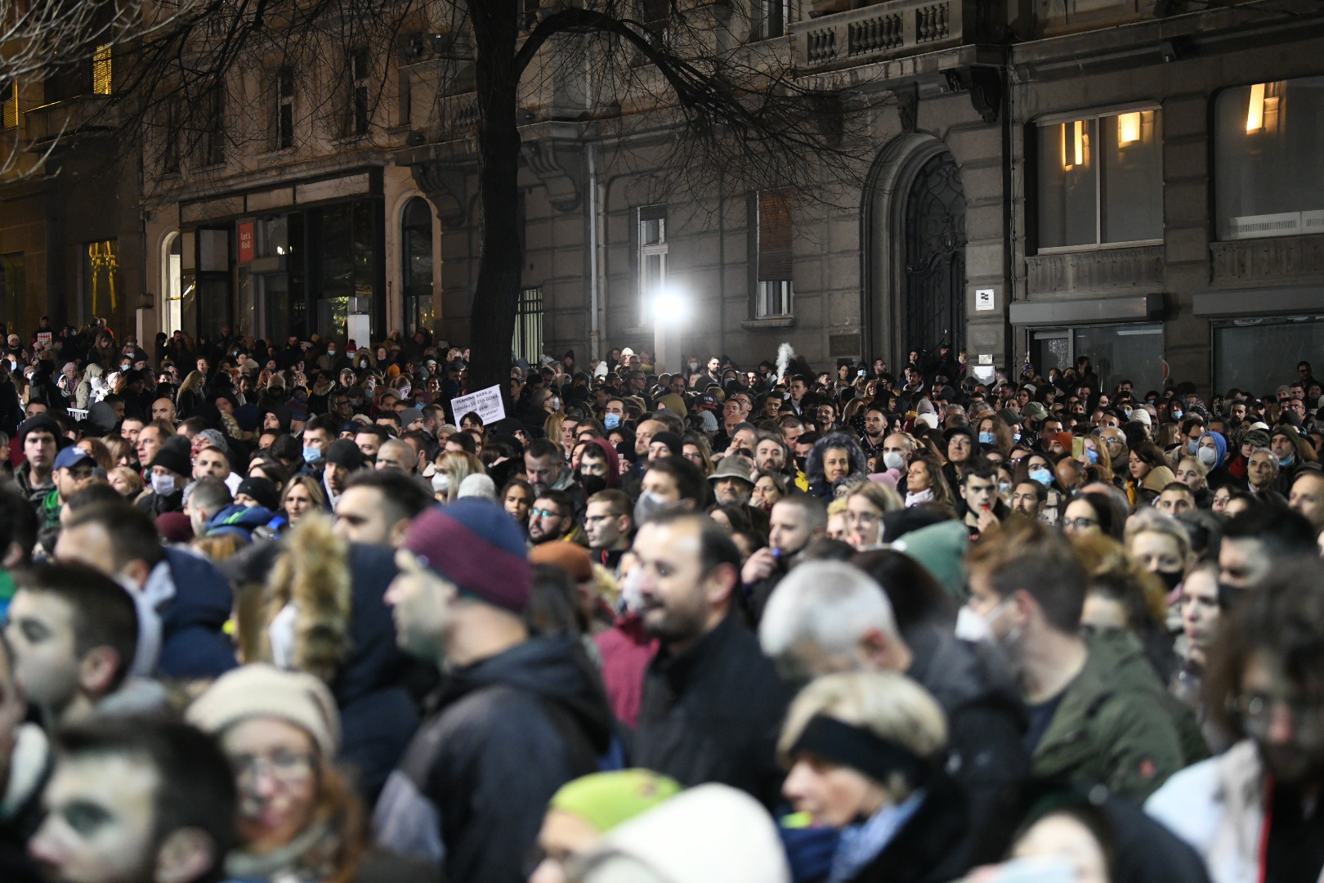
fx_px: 2574
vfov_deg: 19.5
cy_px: 442
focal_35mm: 70
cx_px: 662
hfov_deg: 28.8
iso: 6400
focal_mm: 70
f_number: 2.8
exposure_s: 1/50
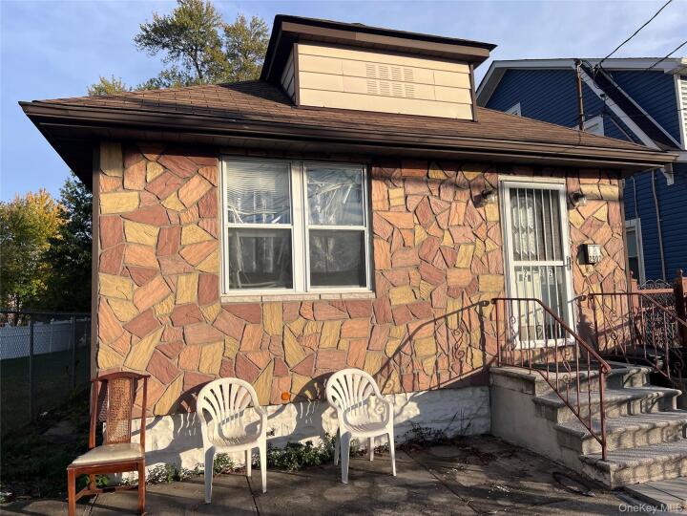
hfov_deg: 67.3
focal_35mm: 26
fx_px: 516
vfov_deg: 53.1
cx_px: 344
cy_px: 258
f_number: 1.5
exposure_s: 1/3571
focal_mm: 5.7
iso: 50
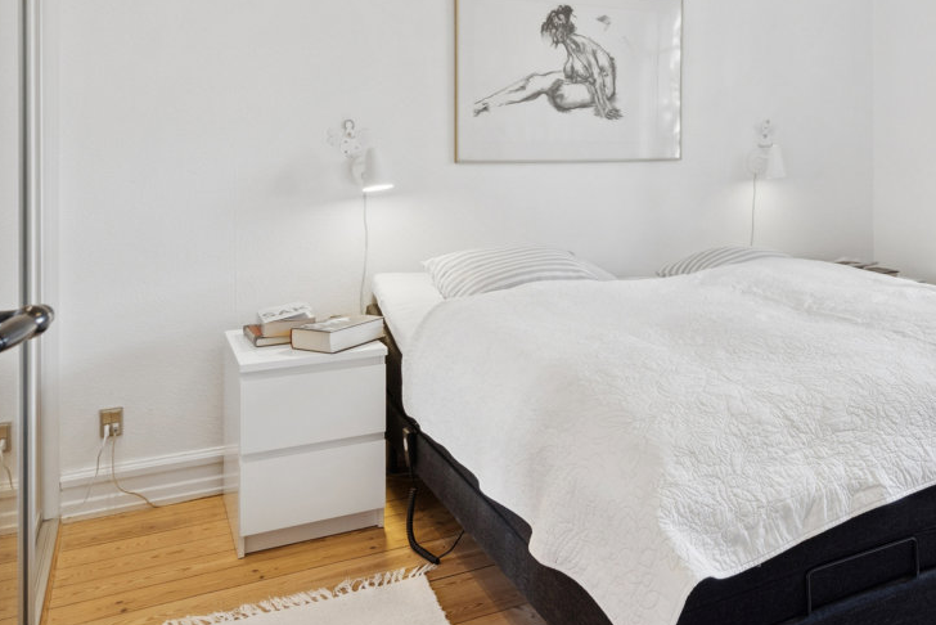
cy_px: 161
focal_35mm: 32
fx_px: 832
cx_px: 633
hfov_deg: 57.3
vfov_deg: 40.1
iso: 200
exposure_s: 1/6
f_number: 8
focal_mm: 14
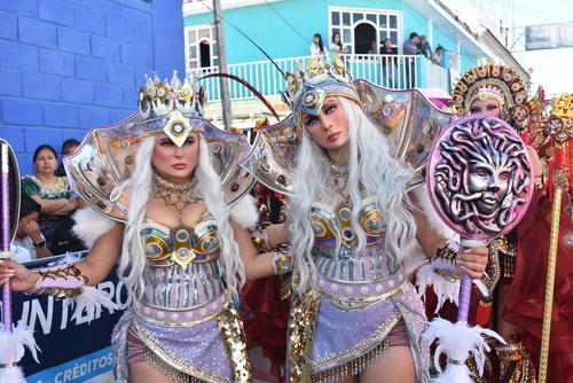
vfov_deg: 33.1
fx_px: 645
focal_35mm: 40
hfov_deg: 47.9
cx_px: 286
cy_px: 192
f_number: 5.6
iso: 360
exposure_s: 1/200
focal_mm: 27
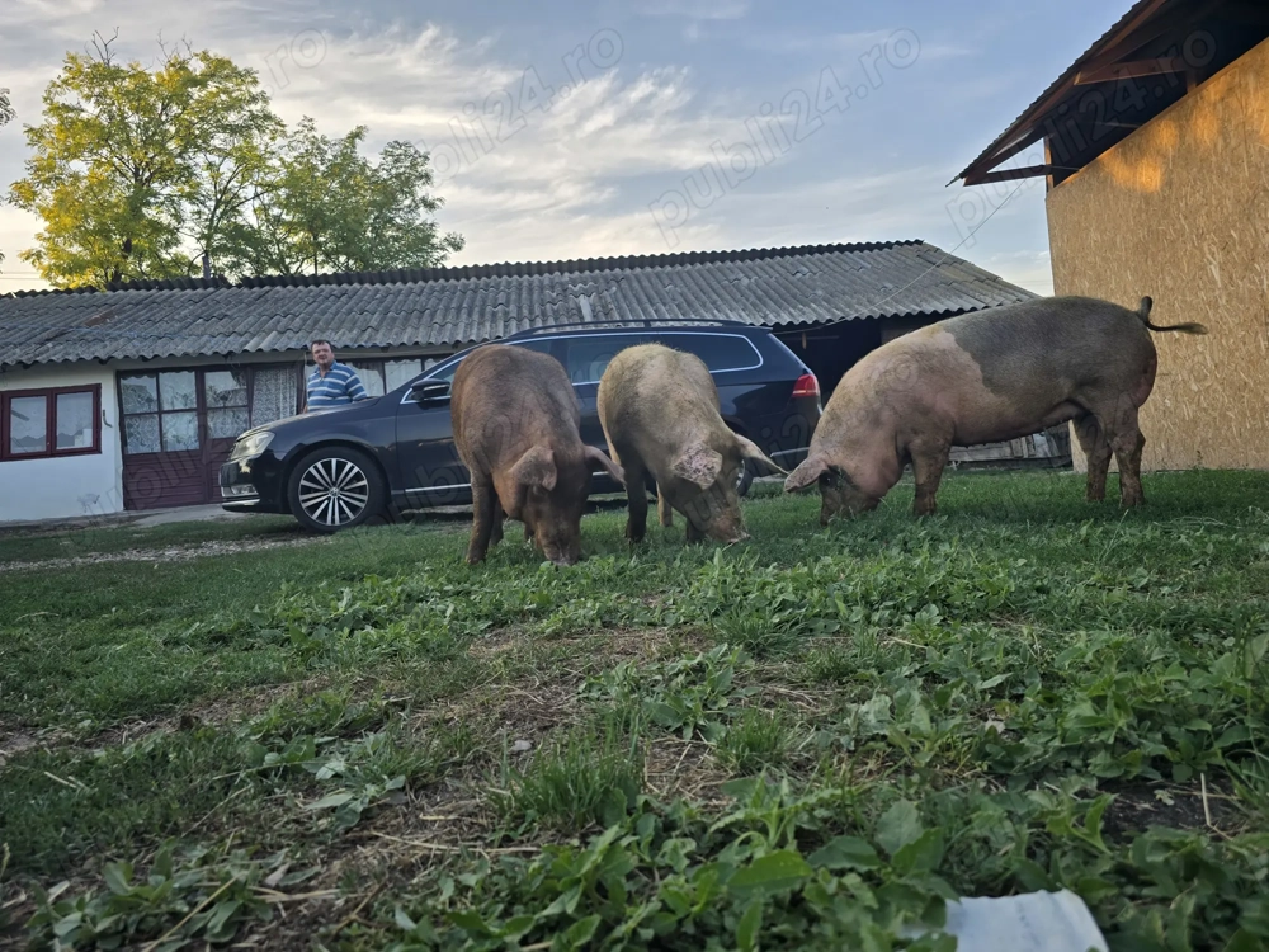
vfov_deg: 58.9
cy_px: 476
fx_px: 843
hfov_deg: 73.9
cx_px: 634
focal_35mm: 23
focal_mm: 6.3
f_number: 1.7
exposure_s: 1/186
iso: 12
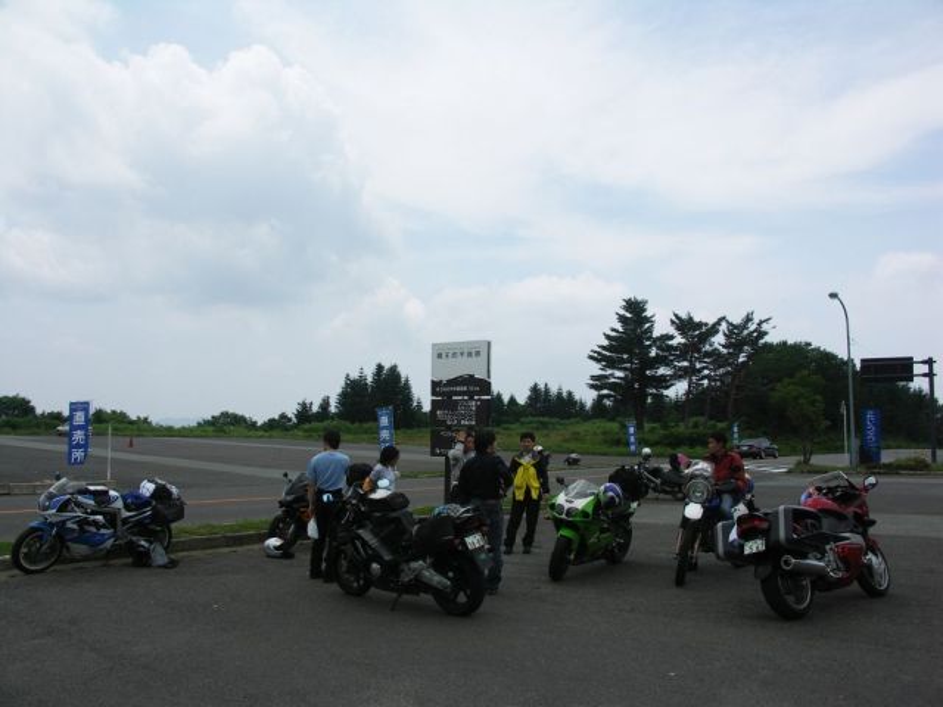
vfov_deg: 49.7
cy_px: 354
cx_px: 472
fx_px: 763
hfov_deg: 63.4
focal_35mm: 28
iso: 50
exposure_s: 1/320
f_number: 6.3
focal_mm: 7.2
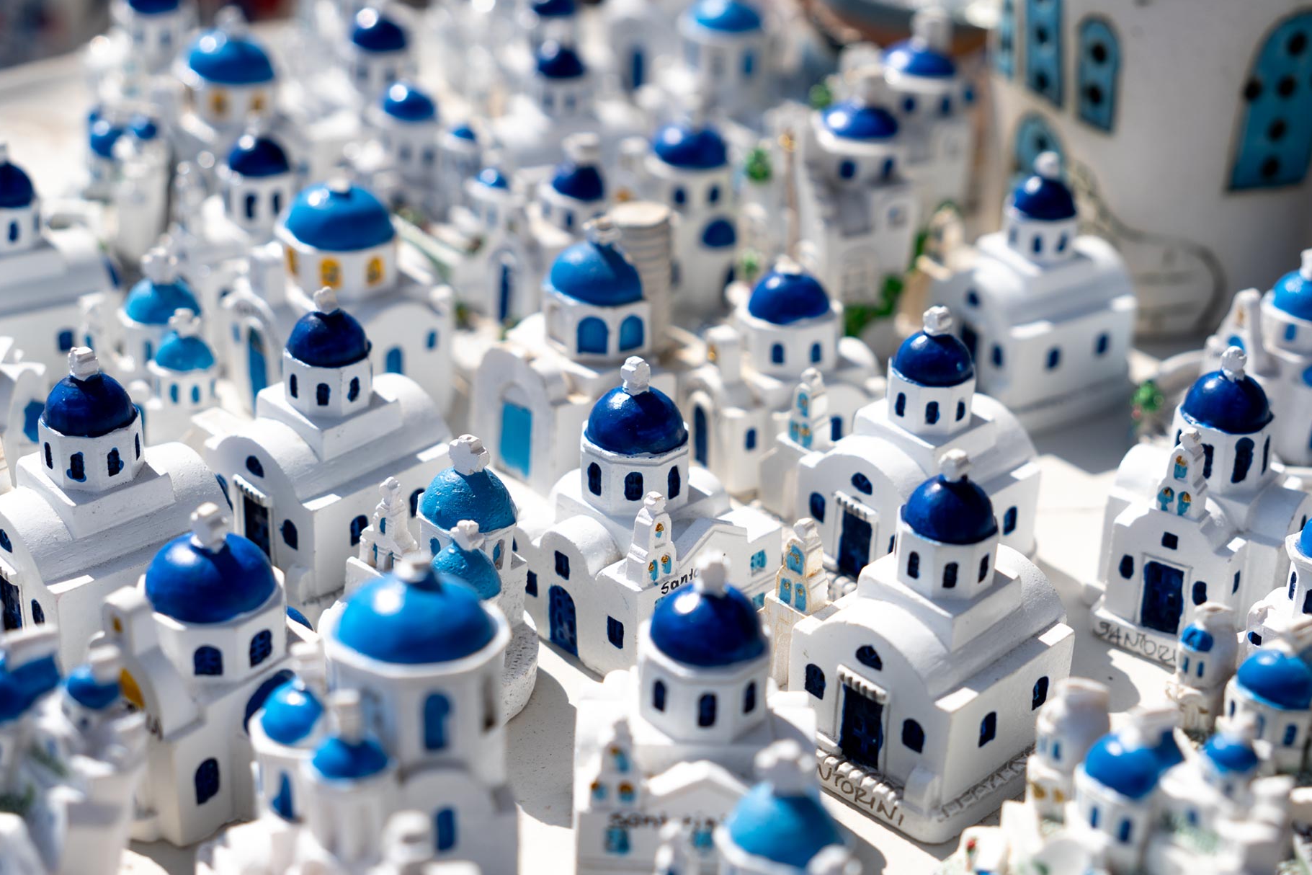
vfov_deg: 26.4
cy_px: 471
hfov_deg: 38.7
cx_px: 681
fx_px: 1867
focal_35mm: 51
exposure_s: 1/1600
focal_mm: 28.8
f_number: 4
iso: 100
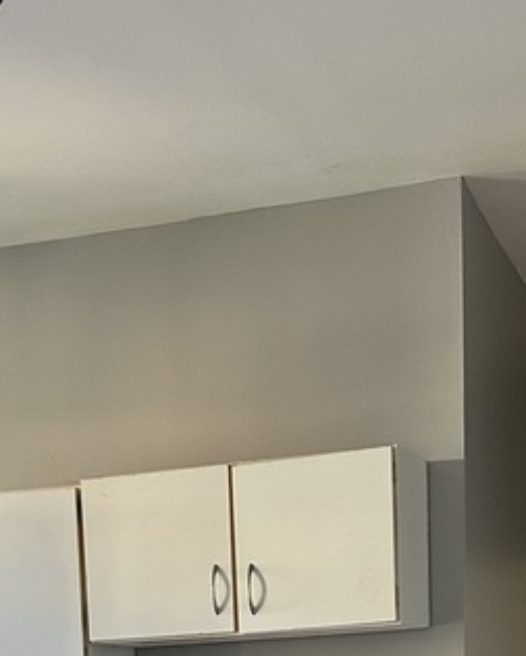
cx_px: 183
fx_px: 1556
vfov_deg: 20.8
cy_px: 940
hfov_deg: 19.1
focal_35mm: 80
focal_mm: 6.86
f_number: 1.78
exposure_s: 1/60
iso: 200
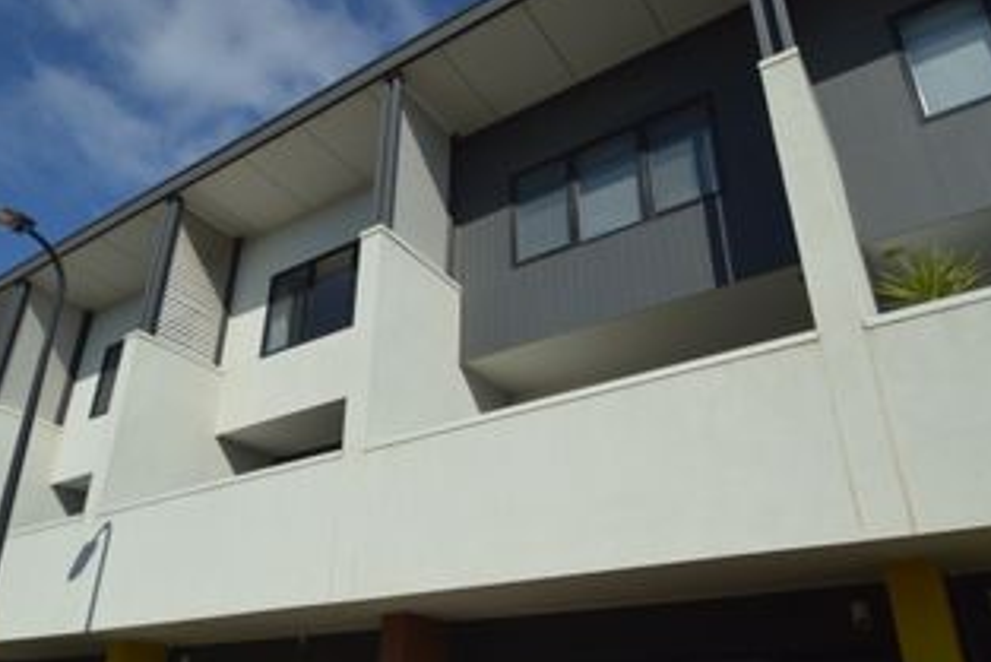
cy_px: 379
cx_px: 503
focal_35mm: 27
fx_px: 744
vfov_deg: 47.8
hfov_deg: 67.4
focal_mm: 12
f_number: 3.8
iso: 100
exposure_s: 1/2500
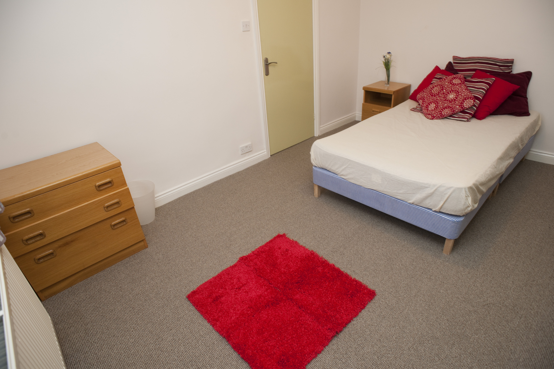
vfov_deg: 61.9
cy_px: 184
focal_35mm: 20
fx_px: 308
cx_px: 277
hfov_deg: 84.0
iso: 400
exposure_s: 1/40
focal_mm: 20
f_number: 5
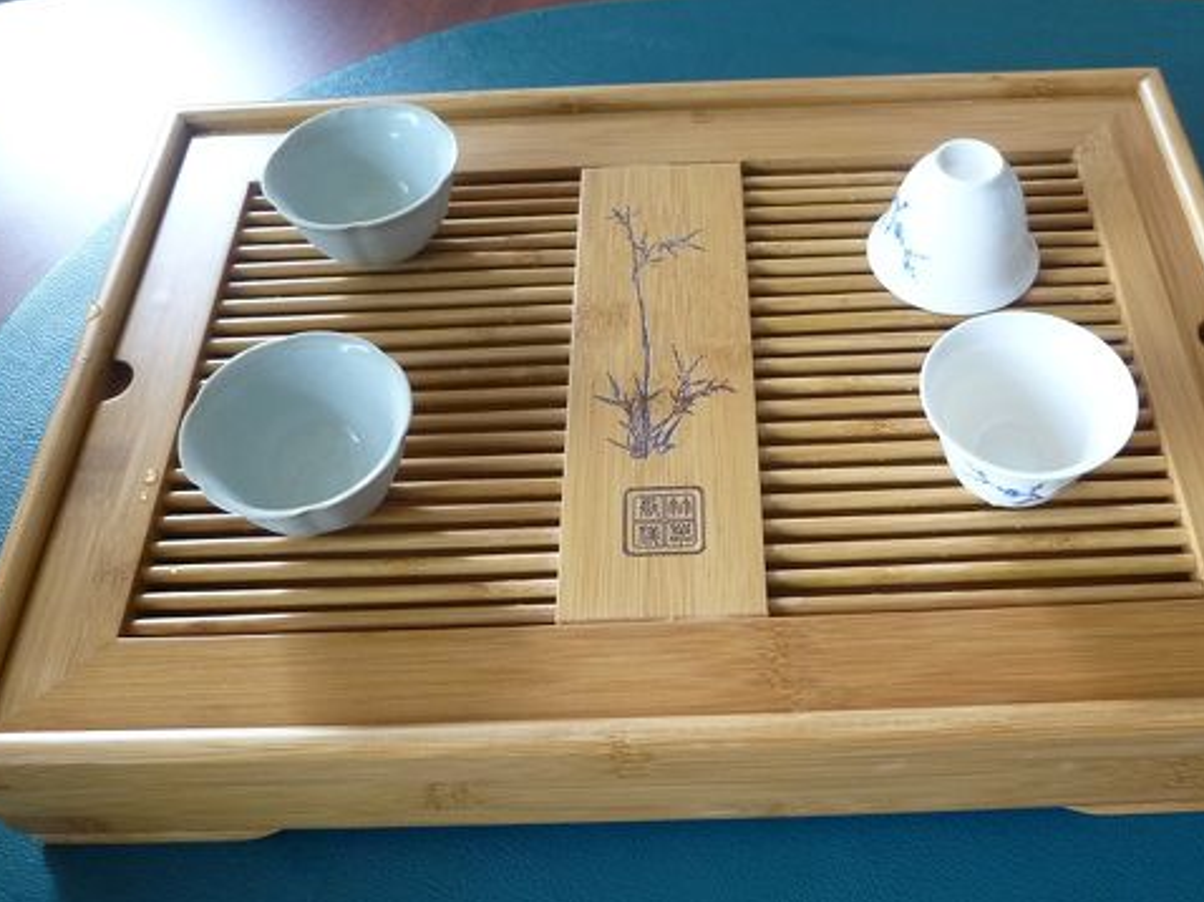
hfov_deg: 53.7
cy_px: 445
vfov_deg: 41.8
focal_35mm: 34
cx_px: 703
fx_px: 1182
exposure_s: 1/30
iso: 200
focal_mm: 4.5
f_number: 2.8
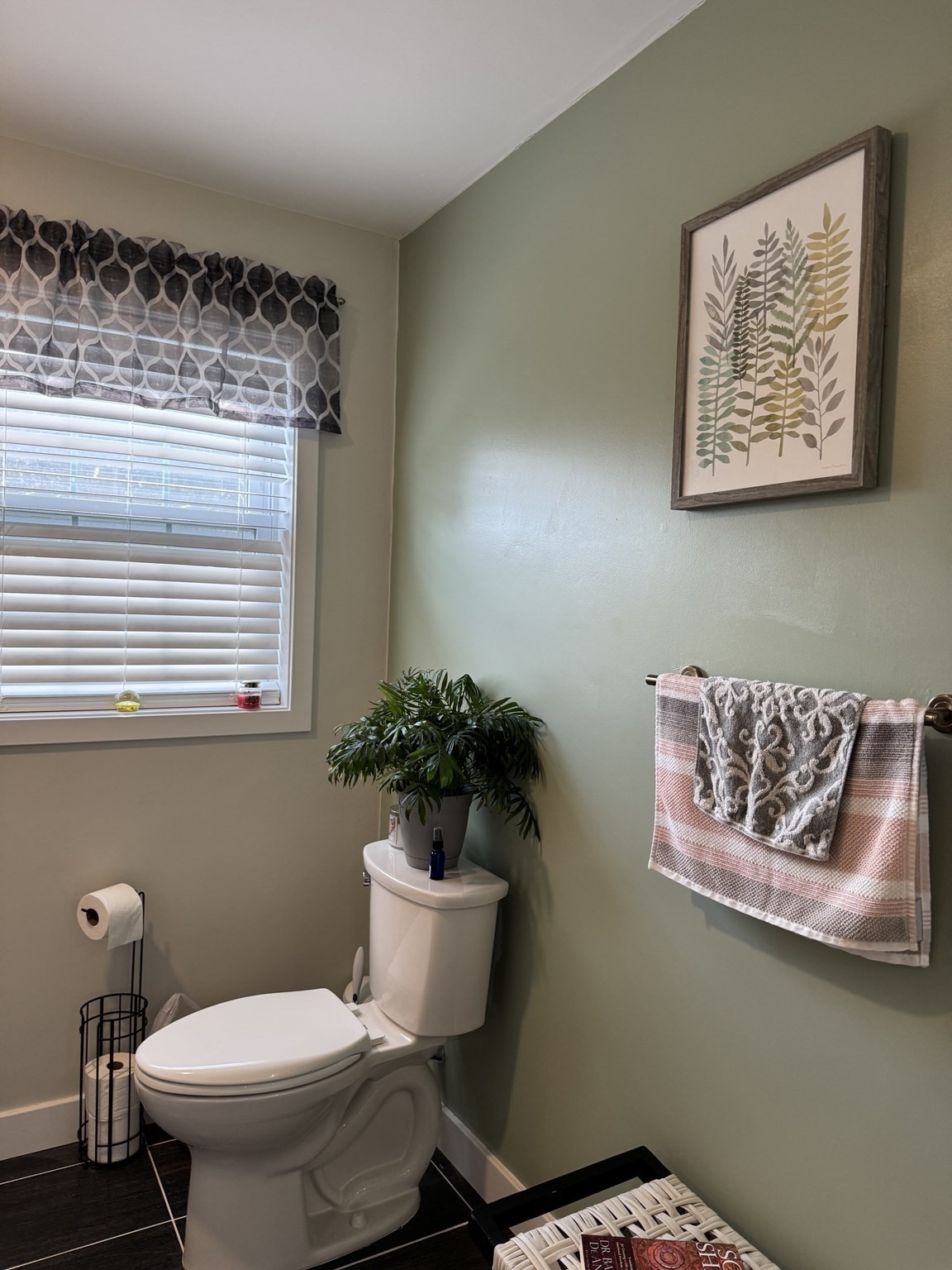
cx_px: 476
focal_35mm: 24
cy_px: 635
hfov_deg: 56.8
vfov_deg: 71.6
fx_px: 880
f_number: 1.78
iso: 125
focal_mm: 6.76
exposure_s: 1/120
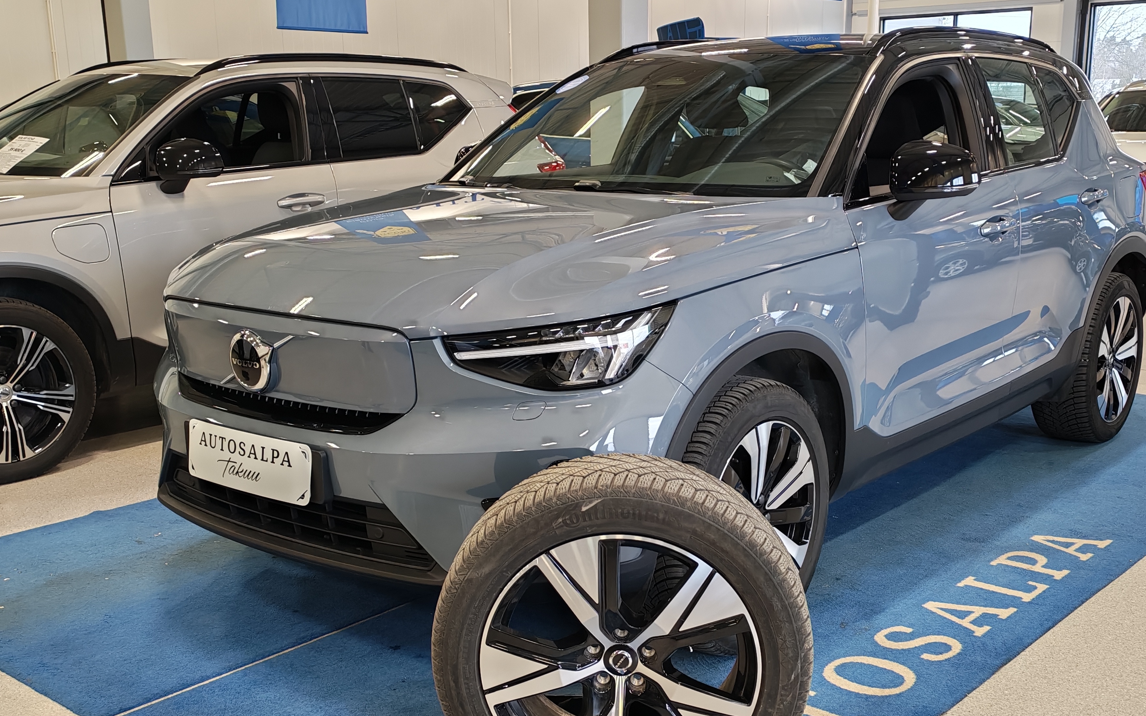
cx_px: 629
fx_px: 1312
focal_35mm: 42
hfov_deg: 47.1
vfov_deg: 30.4
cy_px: 439
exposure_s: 1/100
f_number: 1.9
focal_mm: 6.12
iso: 200
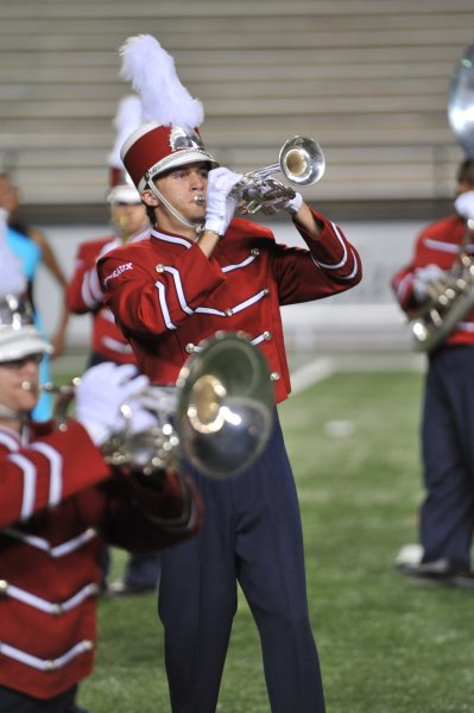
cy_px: 356
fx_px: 5638
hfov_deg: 4.8
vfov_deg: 7.2
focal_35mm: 285
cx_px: 237
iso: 800
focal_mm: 190
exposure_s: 1/320
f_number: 2.8
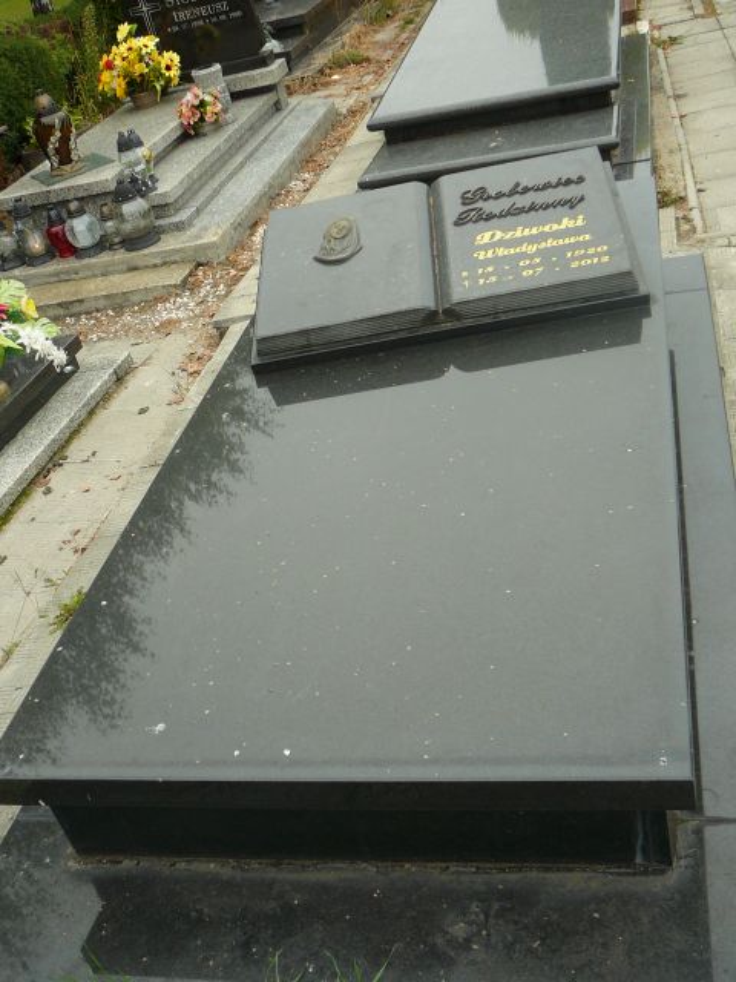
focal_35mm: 38
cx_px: 368
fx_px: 1077
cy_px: 491
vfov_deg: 49.0
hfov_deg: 37.7
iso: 80
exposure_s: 1/60
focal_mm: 5.6
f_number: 3
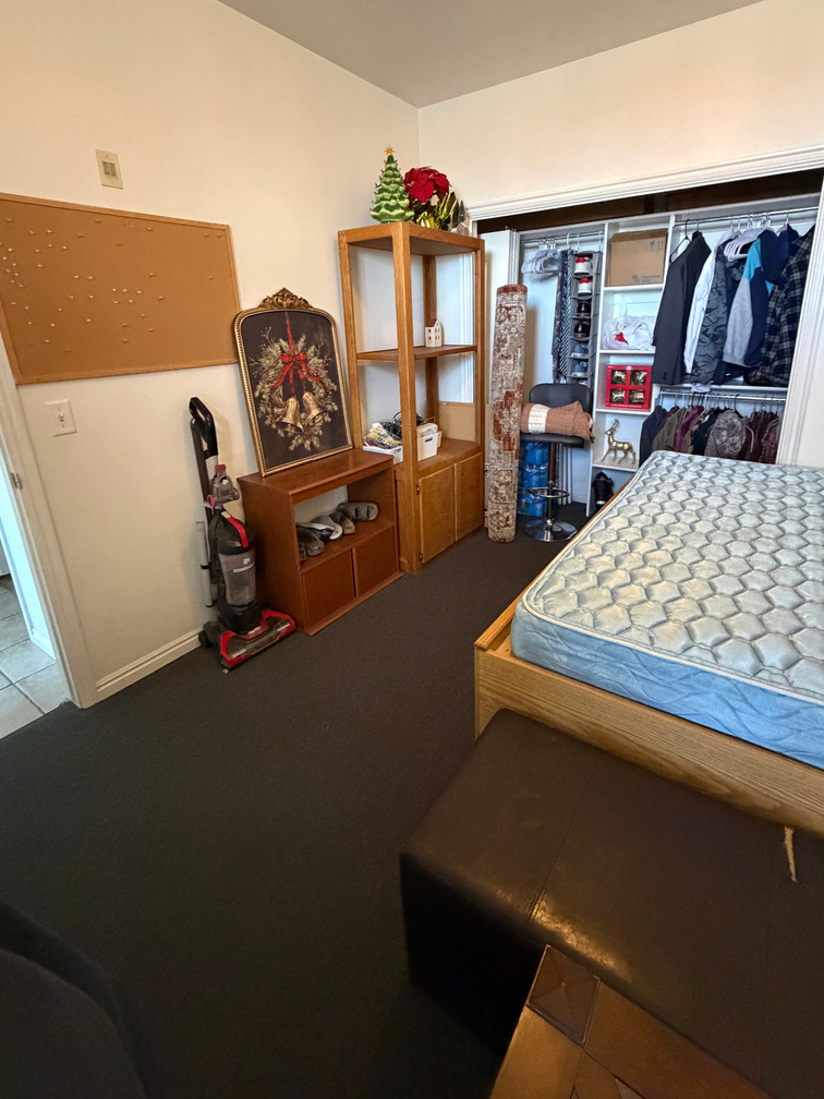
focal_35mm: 16
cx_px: 441
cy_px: 472
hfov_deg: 78.0
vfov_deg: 93.9
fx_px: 508
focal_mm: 2.22
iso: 1250
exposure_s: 1/60
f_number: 2.2
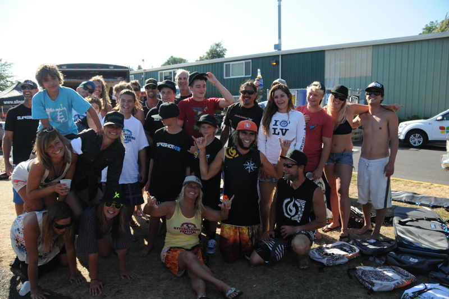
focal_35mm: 27
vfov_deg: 47.9
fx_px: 336
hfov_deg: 67.4
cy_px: 150
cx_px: 224
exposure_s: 1/3200
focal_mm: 18
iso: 1000
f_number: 4
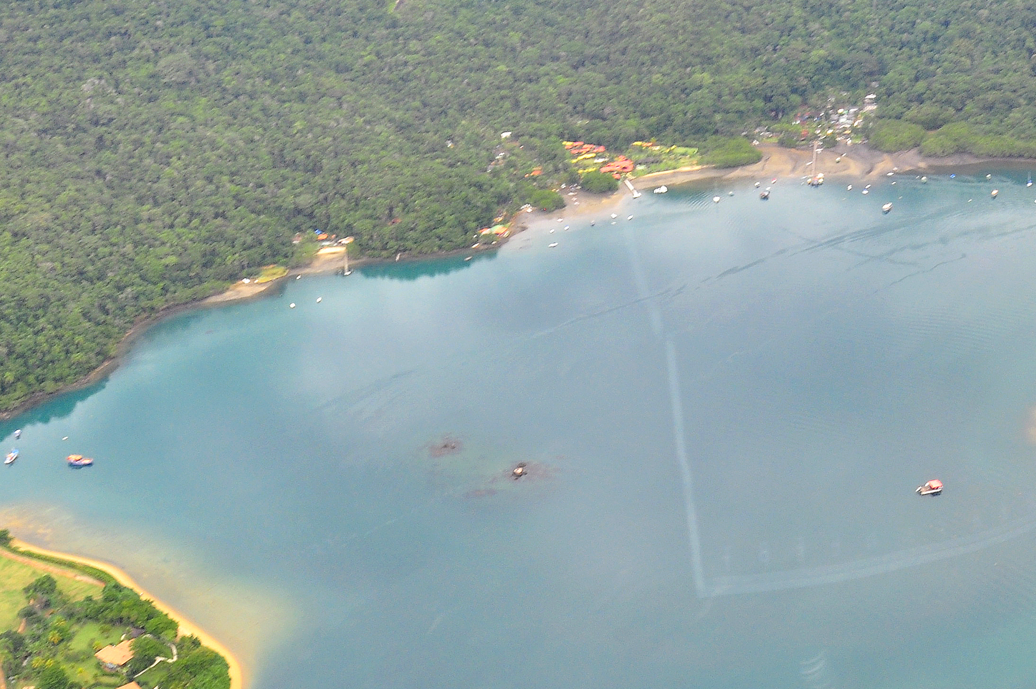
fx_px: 1523
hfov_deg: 37.3
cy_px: 419
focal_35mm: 53
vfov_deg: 25.4
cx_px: 667
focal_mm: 18
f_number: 14
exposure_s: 1/60
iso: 400
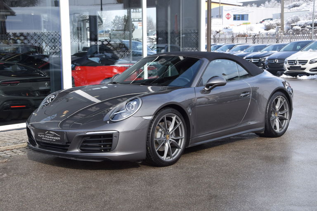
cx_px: 158
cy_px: 106
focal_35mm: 60
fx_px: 528
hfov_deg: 33.4
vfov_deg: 22.6
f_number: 8
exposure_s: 1/250
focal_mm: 40
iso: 220
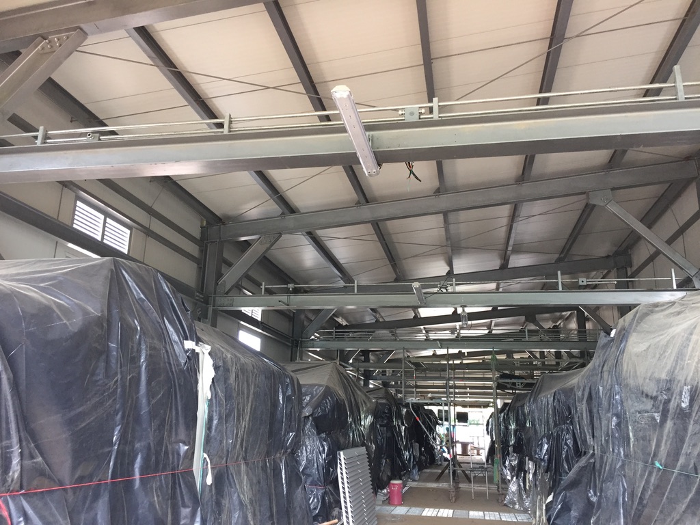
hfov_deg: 61.7
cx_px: 350
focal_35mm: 29
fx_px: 586
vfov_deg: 48.2
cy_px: 262
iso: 50
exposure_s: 1/30
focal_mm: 4.15
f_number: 2.2
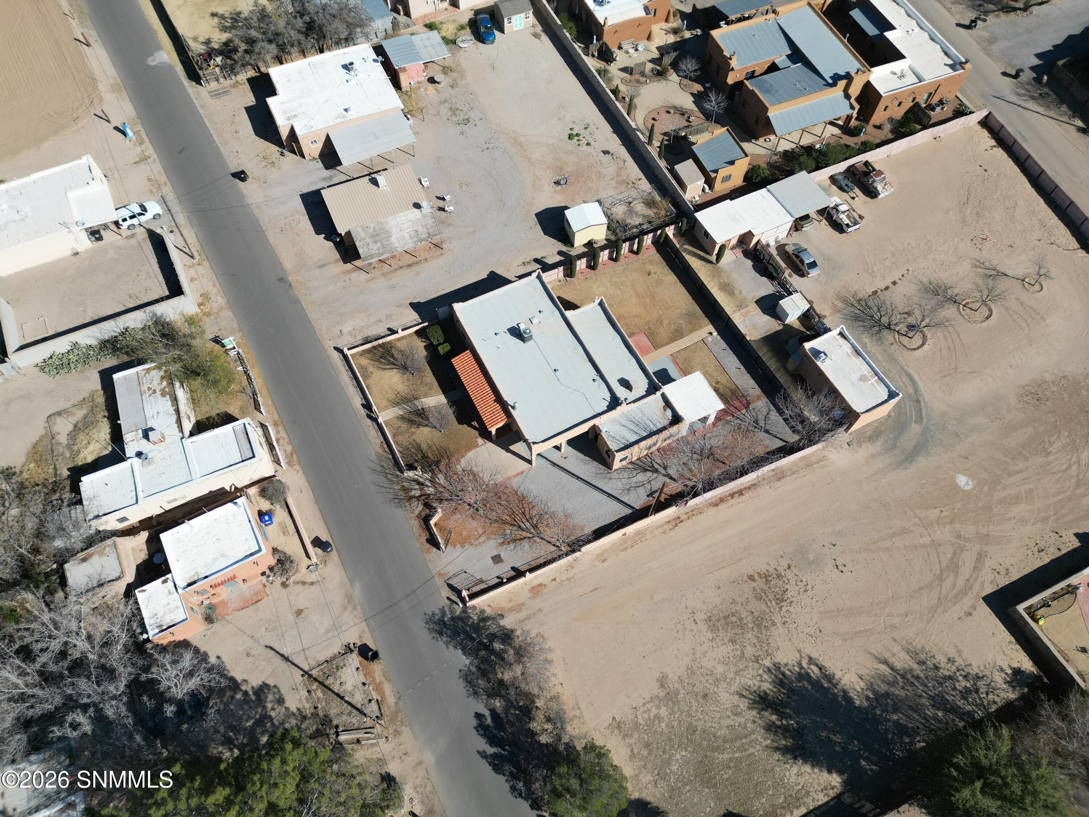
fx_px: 755
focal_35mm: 24
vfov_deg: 56.8
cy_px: 408
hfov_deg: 71.6
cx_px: 544
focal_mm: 6.72
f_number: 1.7
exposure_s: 1/4000
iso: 150
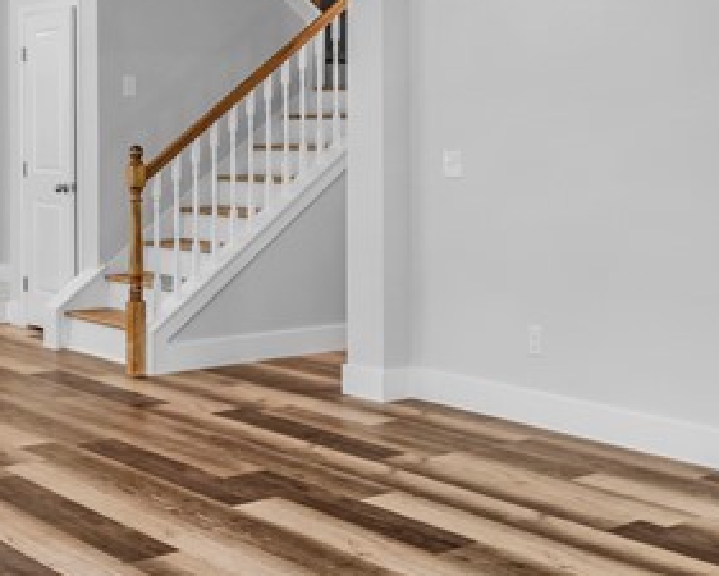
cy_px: 111
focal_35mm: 60
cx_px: 504
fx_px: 1273
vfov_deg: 25.0
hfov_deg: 31.2
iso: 100
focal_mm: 11
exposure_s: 1/5
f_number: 7.1
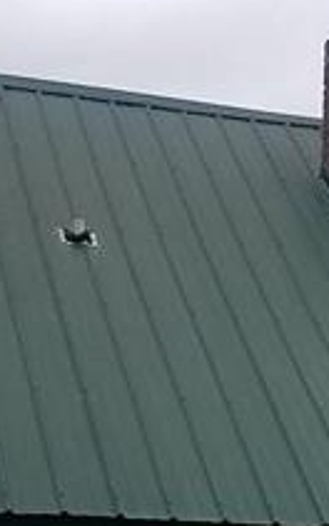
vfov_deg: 15.2
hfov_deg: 9.2
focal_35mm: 134
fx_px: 1921
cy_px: 561
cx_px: 646
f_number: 1.7
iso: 50
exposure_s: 1/2432
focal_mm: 4.2
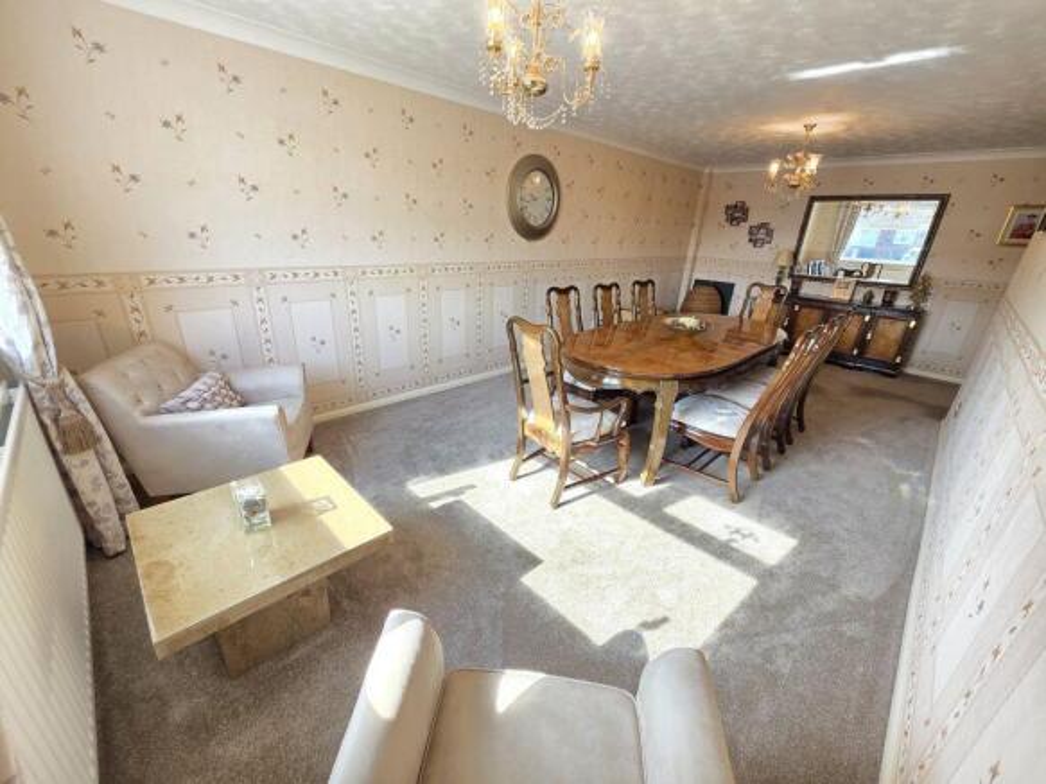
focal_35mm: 13
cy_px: 392
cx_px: 523
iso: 64
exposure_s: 1/100
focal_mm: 2.2
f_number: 1.9
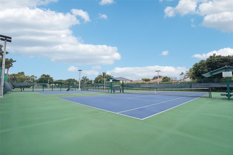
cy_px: 78
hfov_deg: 96.7
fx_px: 104
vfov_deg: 73.7
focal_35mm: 16
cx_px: 116
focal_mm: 16
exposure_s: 1/640
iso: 400
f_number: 10
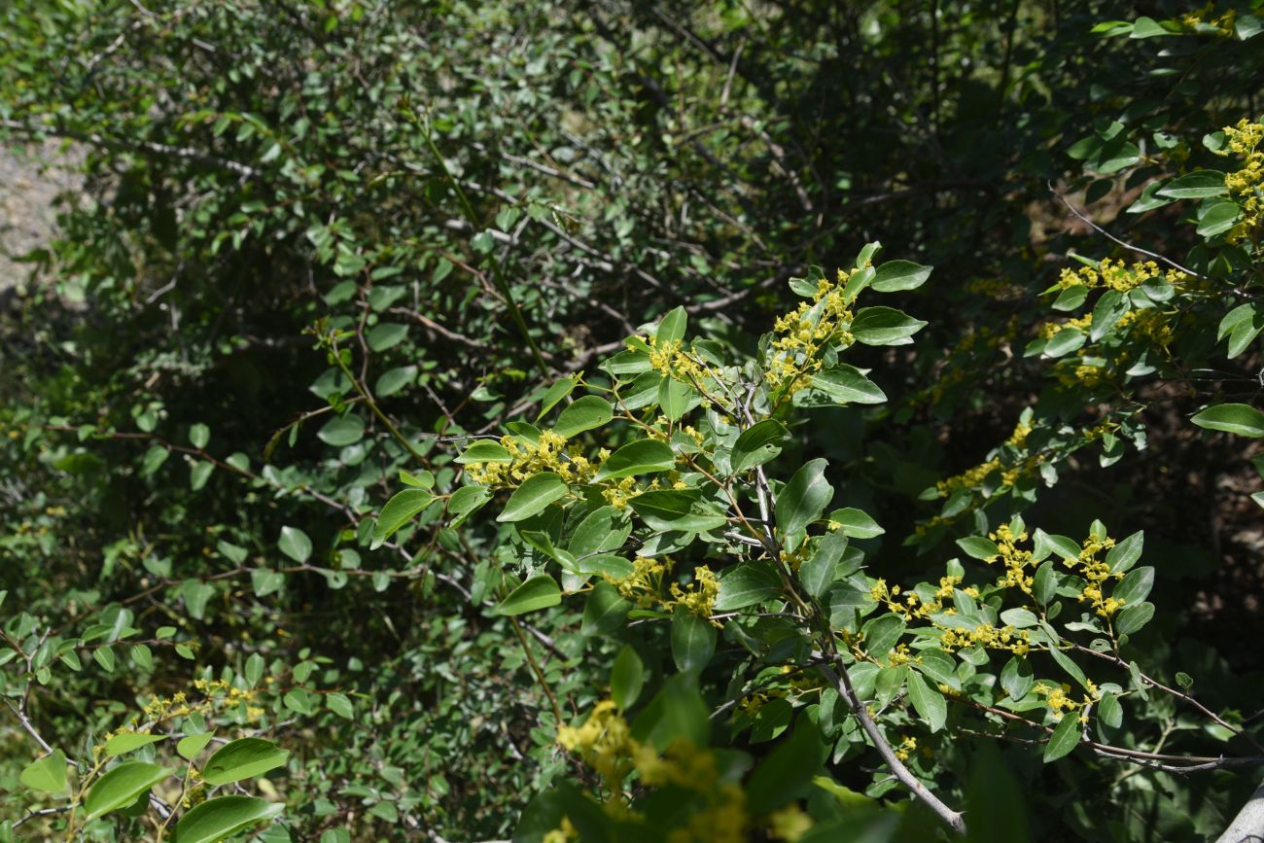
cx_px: 632
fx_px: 1124
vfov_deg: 41.1
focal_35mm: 32
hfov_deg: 58.7
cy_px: 422
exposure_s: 1/200
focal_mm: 32
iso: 100
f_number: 9
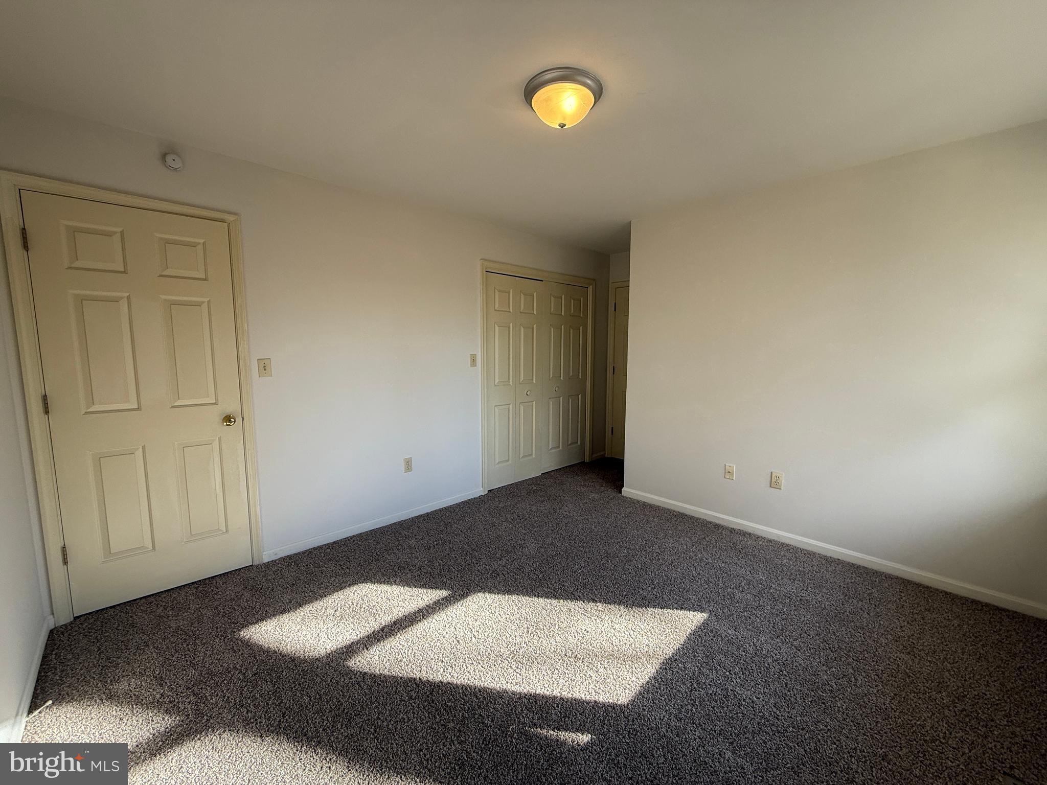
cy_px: 392
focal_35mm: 14
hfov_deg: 102.1
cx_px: 524
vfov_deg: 85.7
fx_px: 423
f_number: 2.2
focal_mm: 2.22
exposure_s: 1/99
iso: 64
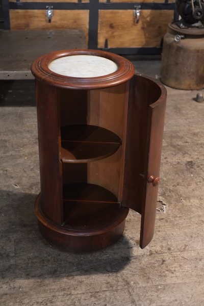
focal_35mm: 53
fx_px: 450
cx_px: 102
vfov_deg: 37.5
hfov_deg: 25.5
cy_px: 153
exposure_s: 1/125
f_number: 3.6
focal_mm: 35
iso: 3200
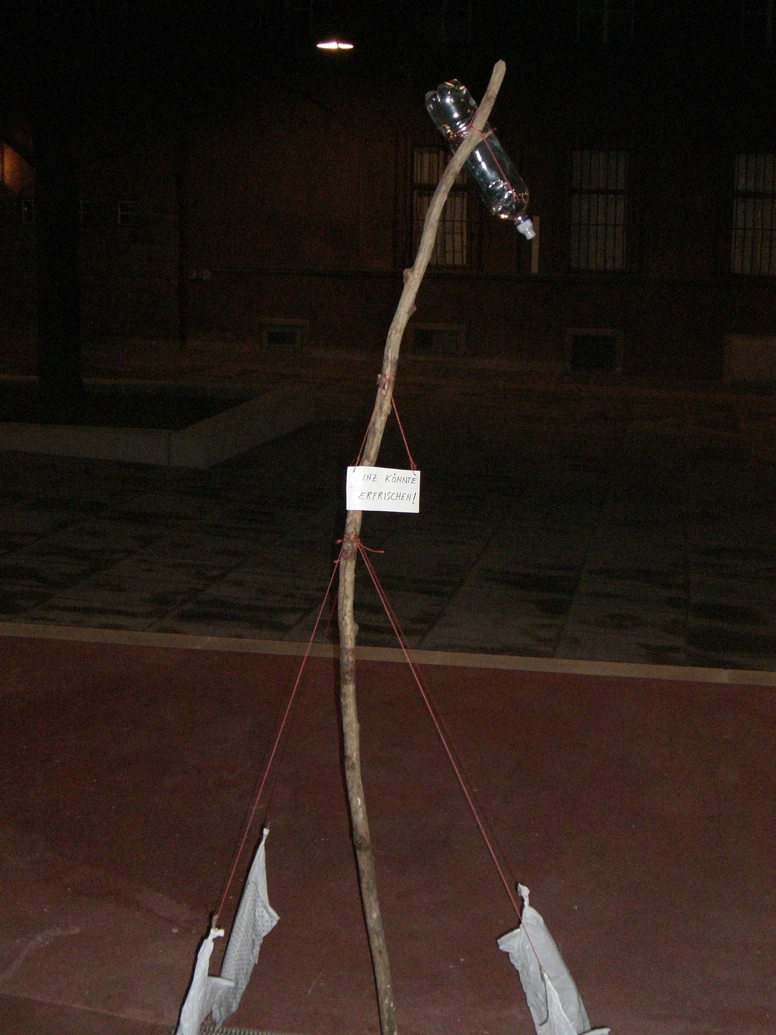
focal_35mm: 55
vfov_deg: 34.9
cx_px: 388
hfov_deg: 26.6
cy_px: 518
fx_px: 1644
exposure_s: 1/60
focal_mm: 9
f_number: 3.3
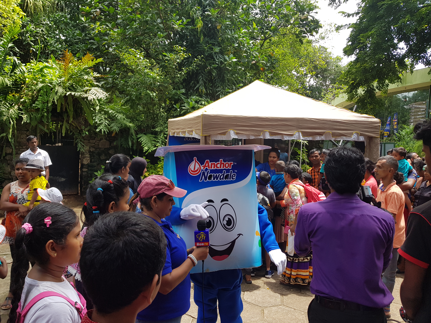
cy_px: 162
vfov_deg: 53.1
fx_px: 324
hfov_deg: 67.3
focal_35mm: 26
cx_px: 216
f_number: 1.7
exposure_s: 1/465
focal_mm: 4.2
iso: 40
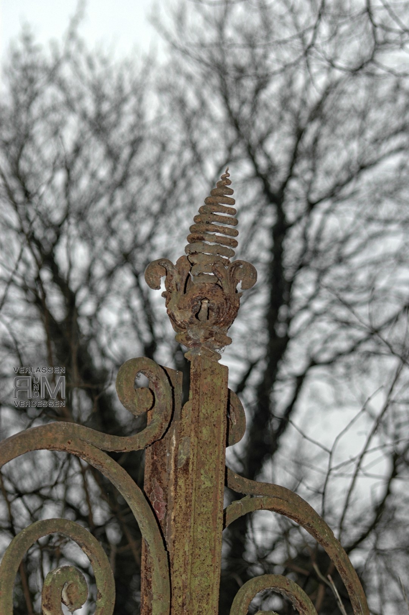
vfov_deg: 19.5
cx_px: 204
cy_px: 308
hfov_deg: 13.0
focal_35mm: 105
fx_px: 1792
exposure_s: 1/125
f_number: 5.6
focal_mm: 70
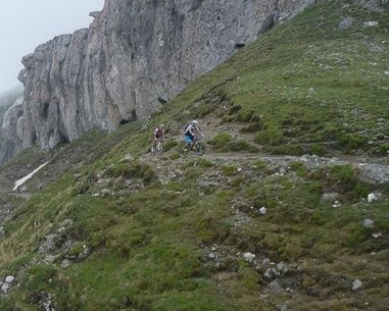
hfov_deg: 33.7
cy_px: 235
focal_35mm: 52
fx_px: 599
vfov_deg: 28.7
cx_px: 26
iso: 80
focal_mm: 4.9
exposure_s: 1/320
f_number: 3.3
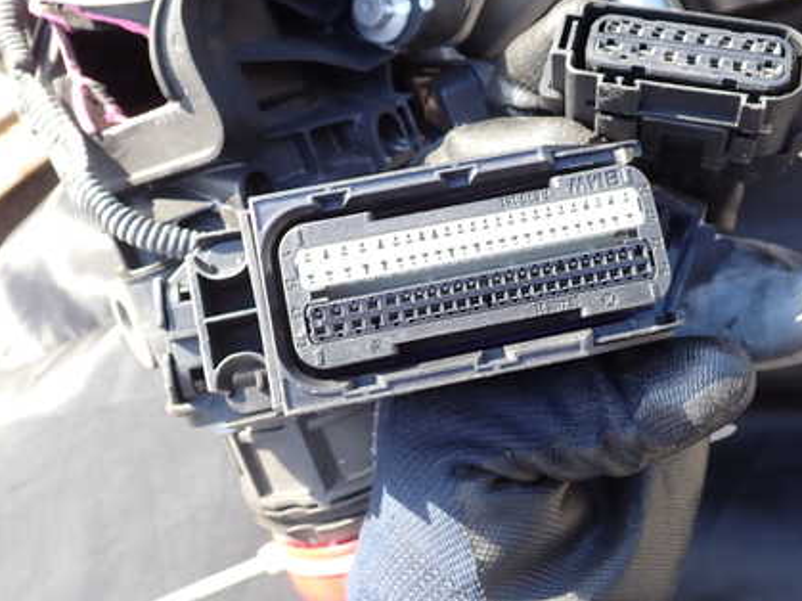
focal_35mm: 43
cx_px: 463
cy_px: 220
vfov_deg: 33.4
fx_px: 996
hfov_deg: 43.7
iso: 100
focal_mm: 5.4
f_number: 3.2
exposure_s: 1/60
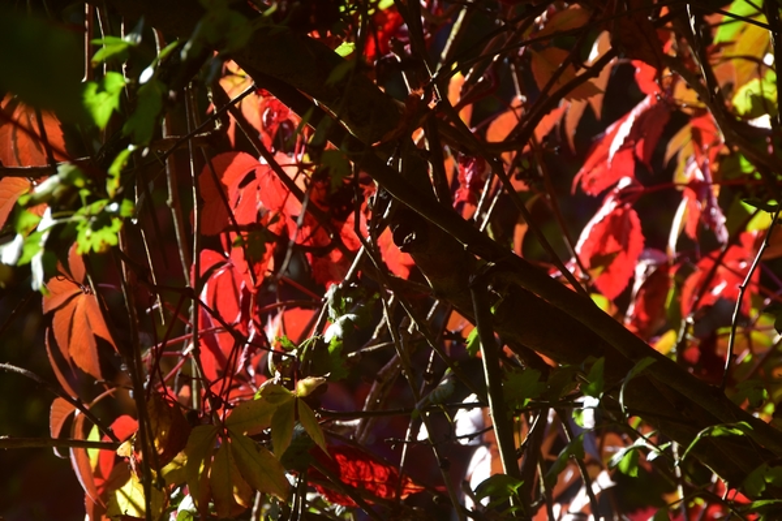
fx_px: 6516
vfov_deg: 4.6
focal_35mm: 300
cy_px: 260
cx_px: 391
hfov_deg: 6.9
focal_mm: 200
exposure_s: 1/80
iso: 200
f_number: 10
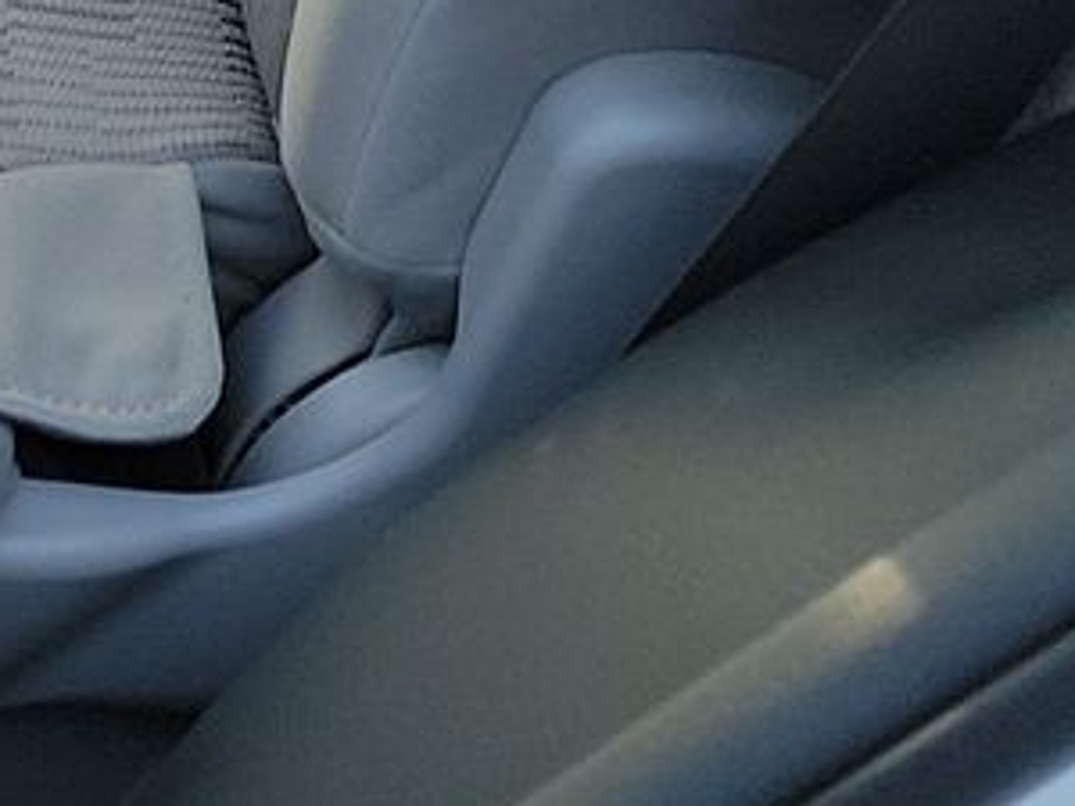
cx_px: -527
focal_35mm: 128
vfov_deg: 10.4
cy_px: -956
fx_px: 3975
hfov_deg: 14.4
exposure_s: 1/59
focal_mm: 6.7
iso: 90
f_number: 1.8
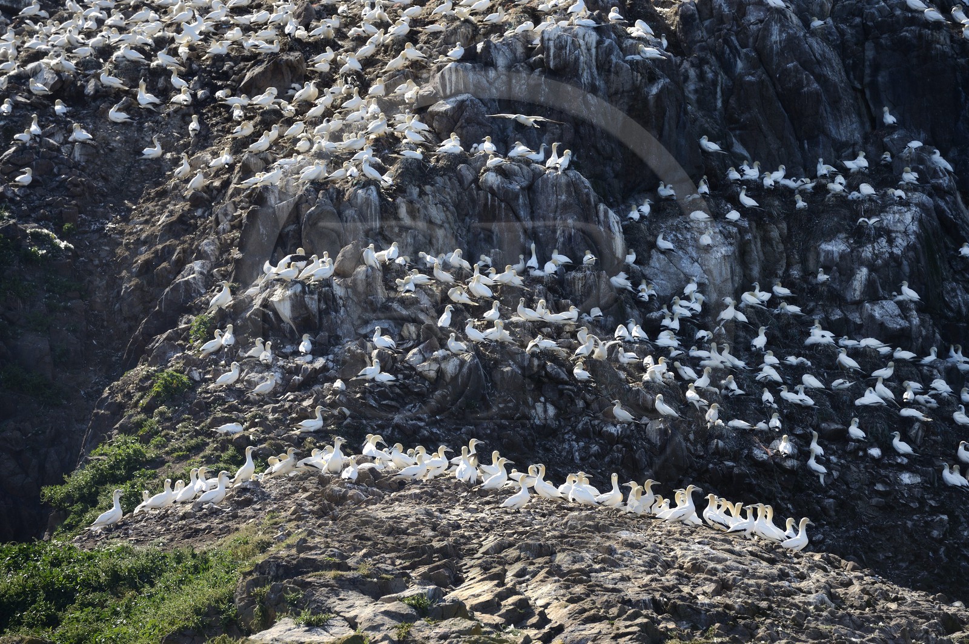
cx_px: 484
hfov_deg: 11.1
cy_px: 322
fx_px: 4975
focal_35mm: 185
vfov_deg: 7.4
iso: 400
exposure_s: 1/1250
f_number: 6.3
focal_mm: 185
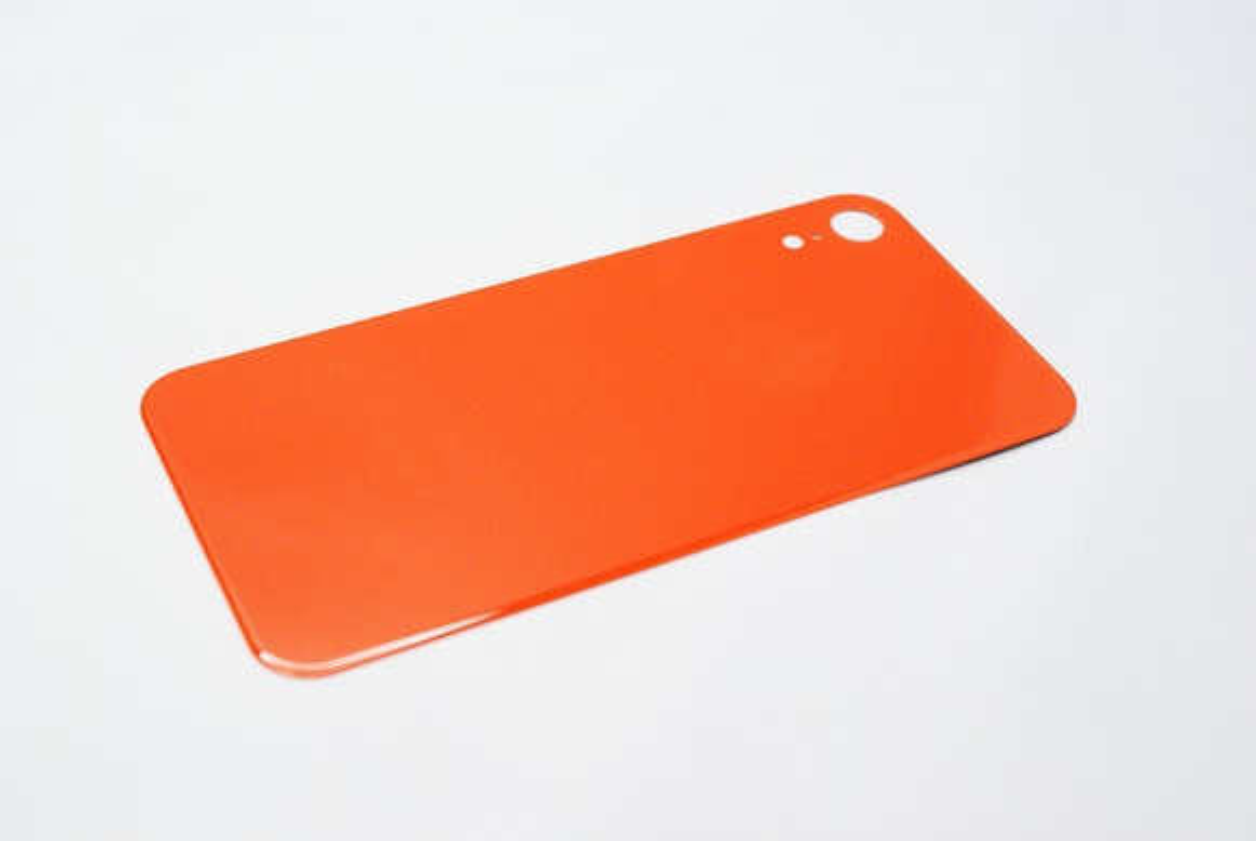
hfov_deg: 37.8
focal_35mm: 52
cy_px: 420
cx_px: 628
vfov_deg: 25.8
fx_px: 1834
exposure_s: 1/320
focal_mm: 35
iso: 1600
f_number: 5.6
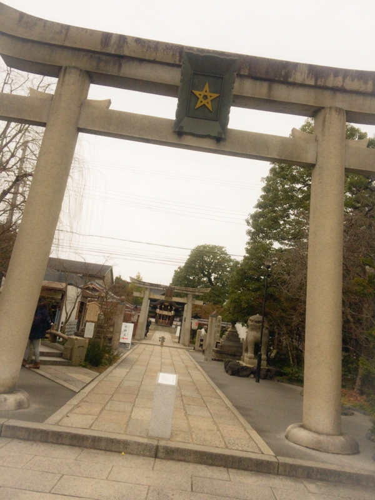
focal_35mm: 29
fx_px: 419
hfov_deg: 48.2
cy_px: 250
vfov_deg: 61.7
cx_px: 188
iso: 32
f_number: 2.2
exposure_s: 1/1140
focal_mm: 4.15
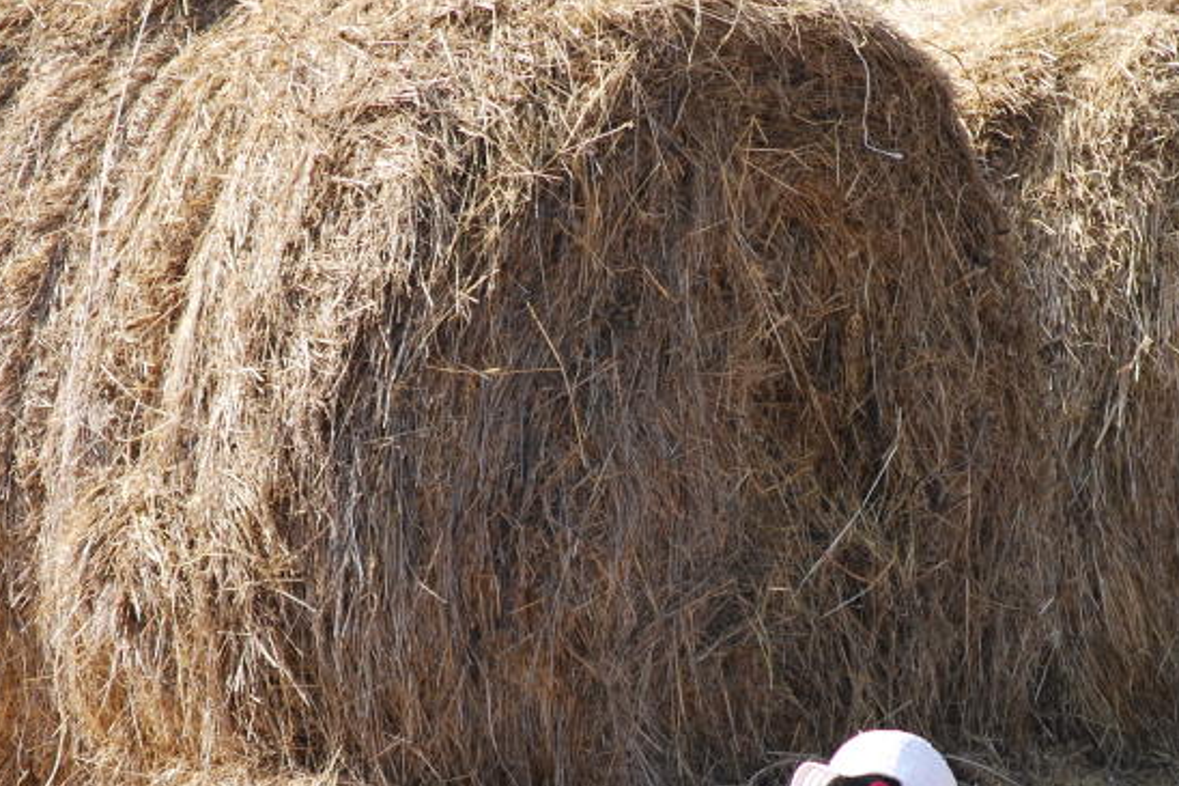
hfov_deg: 5.4
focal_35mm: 379
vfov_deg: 3.6
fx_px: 12406
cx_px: 658
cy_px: 559
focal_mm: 135
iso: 200
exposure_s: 1/400
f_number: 5
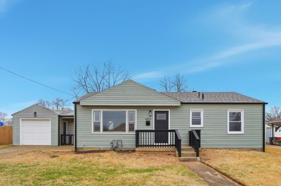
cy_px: 96
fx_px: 148
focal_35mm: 19
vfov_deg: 64.3
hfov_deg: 87.0
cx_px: 140
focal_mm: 12
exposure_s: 1/4000
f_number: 4
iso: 100
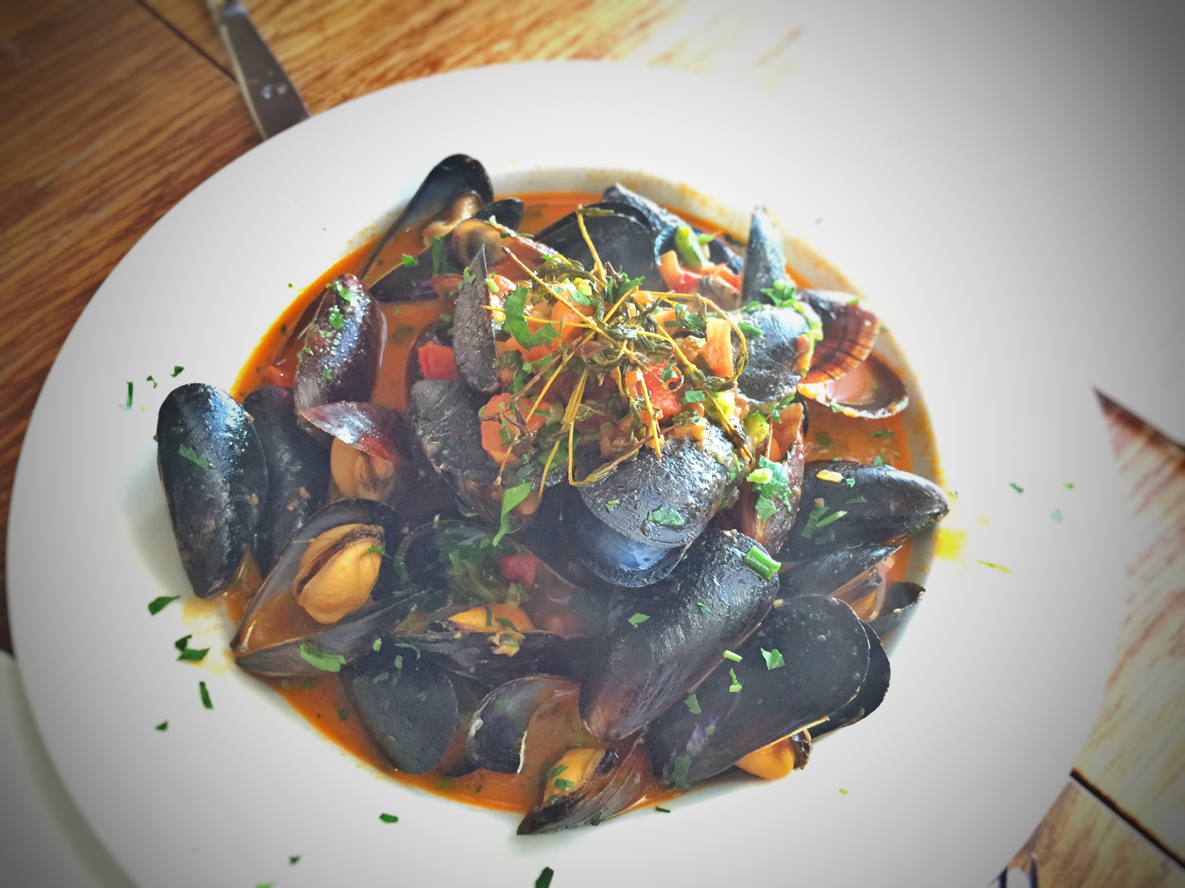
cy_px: 444
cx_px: 592
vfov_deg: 48.2
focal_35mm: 29
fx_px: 993
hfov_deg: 61.7
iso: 250
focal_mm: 4.15
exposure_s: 1/24
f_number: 2.2
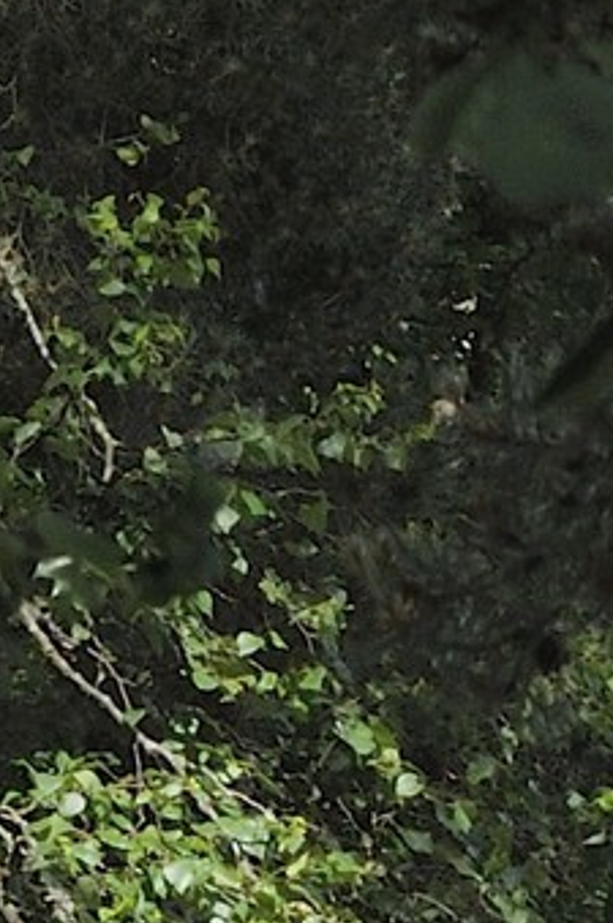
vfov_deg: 2.4
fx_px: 21827
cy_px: 2544
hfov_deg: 1.6
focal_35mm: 852
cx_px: 806
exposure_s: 1/400
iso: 800
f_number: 10
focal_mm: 120
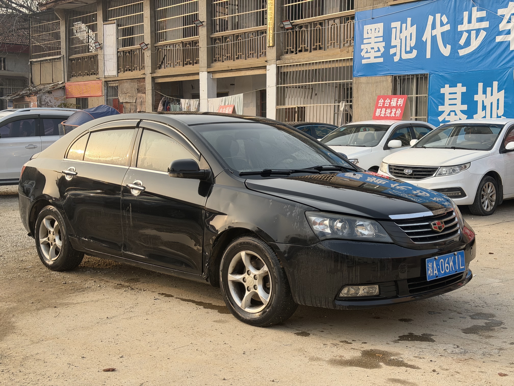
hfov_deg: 39.7
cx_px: 257
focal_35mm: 48
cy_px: 193
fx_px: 713
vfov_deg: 30.3
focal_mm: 6.76
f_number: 1.78
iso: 100
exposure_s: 1/778
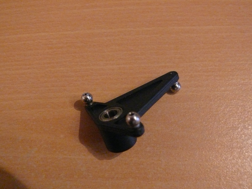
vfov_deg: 30.9
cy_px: 94
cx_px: 126
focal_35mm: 47
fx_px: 342
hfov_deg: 40.4
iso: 800
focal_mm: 8.9
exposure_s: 1/15
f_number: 2.8
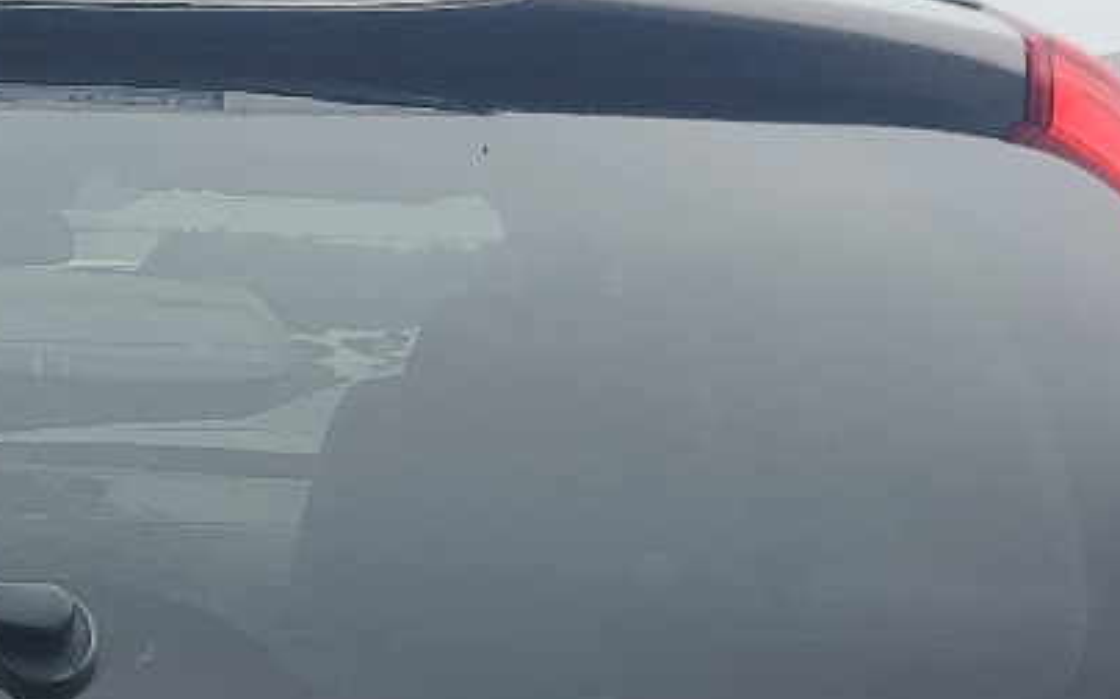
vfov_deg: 11.2
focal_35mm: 109
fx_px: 3327
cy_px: 1249
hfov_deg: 18.8
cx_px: 91
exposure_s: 1/714
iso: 50
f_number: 1.5
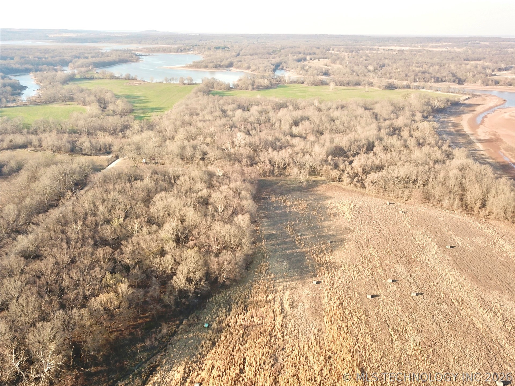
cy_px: 193
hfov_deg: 67.3
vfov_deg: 53.1
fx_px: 387
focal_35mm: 26
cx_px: 258
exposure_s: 1/357
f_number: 2.2
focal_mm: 4.73
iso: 100
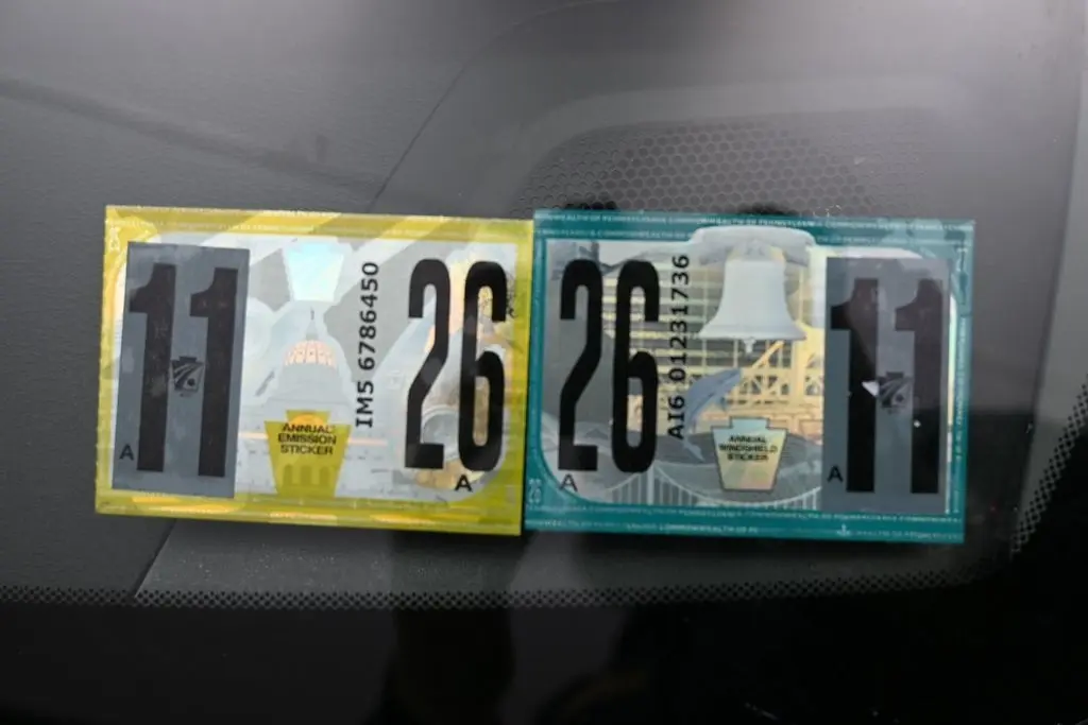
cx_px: 544
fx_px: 1133
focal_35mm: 38
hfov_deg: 51.3
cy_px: 362
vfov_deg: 35.5
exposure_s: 1/250
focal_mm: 25
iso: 200
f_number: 4.5
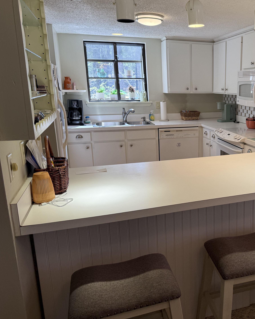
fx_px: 302
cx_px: 217
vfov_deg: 55.7
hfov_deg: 42.9
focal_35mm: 32
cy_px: 157
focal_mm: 6.76
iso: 100
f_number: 1.78
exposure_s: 1/224
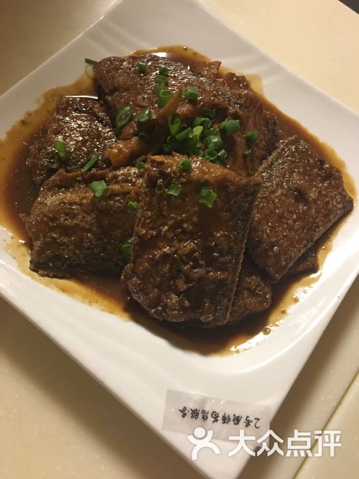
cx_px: 180
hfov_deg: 48.2
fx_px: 401
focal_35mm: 29
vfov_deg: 61.7
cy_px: 240
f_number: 2.2
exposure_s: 1/8
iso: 125
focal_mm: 4.15
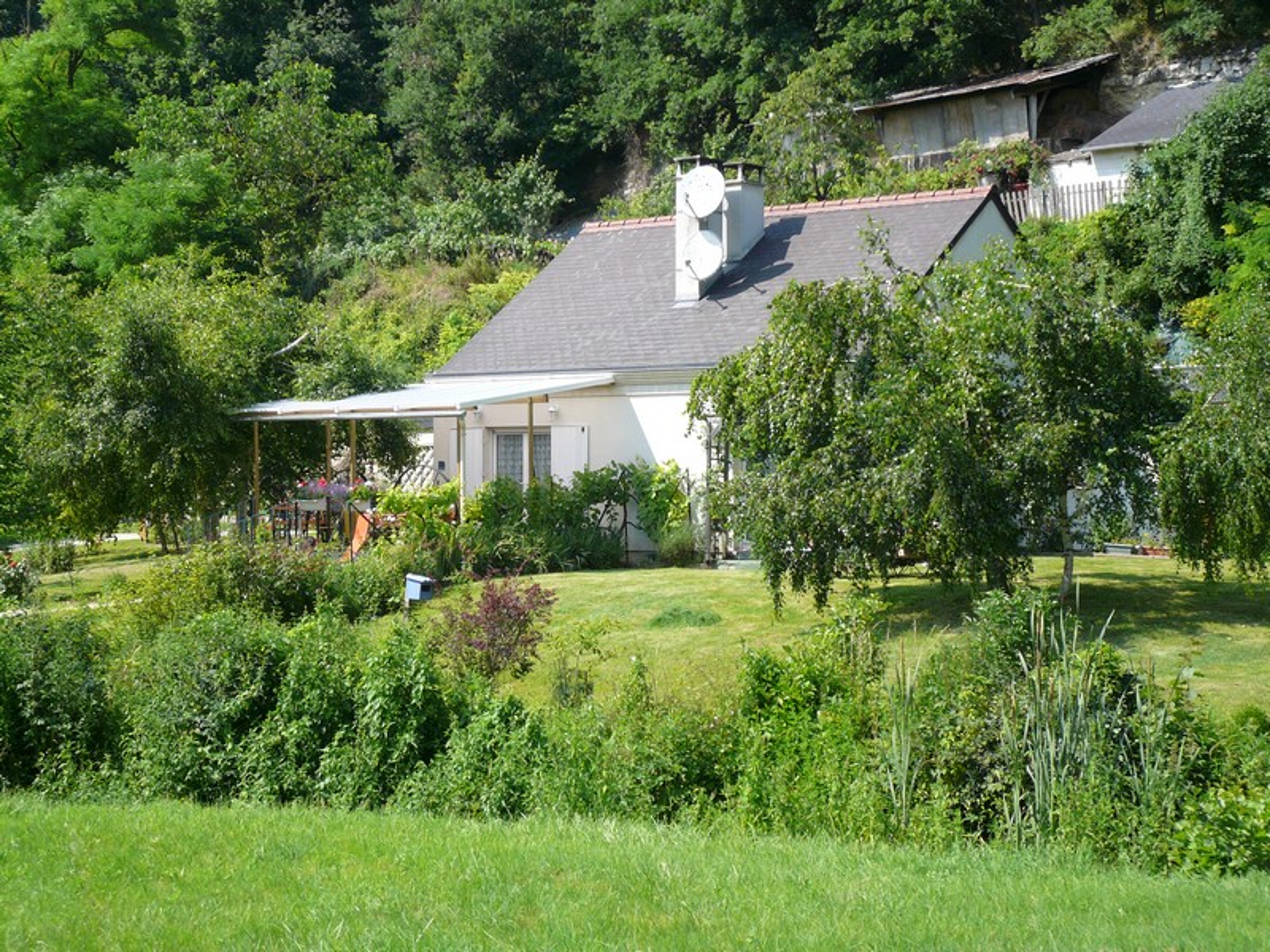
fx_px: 2311
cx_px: 635
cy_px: 476
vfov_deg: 23.3
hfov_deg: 30.7
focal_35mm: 63
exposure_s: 1/320
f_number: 4.1
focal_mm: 10.3
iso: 100
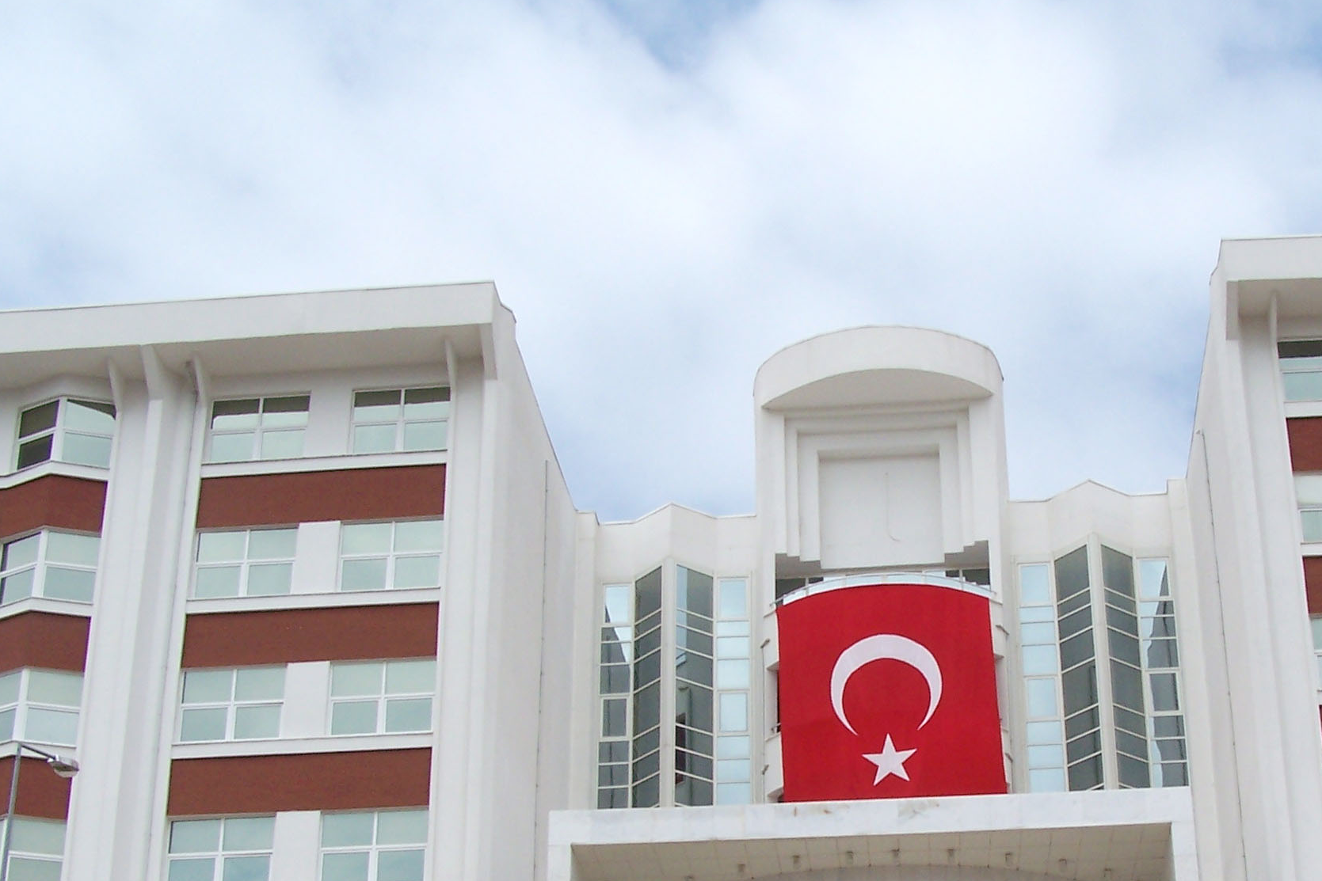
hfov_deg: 32.5
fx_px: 2240
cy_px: 742
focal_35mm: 61
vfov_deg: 21.9
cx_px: 921
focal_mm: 6.3
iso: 80
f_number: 5.6
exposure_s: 1/800
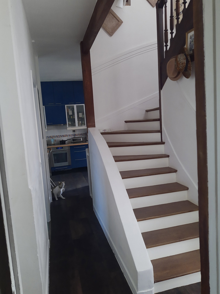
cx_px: 110
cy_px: 147
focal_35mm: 26
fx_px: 220
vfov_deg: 67.3
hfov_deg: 53.1
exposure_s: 1/25
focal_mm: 4.75
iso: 275
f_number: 1.7
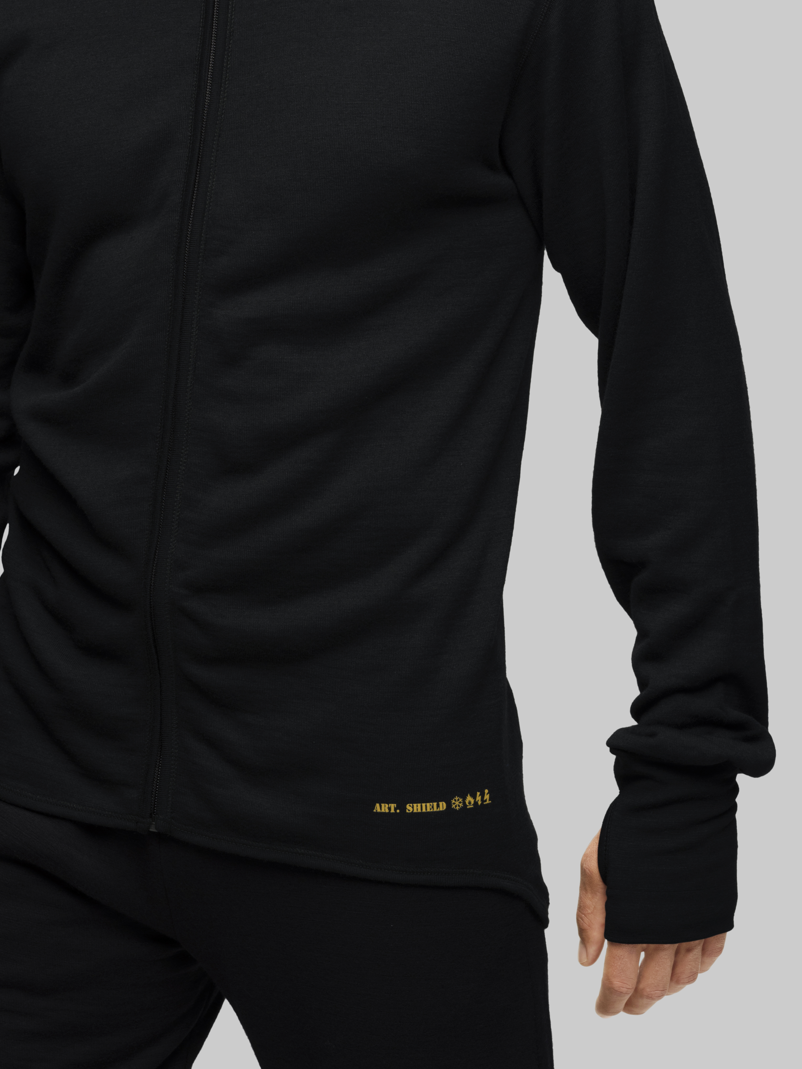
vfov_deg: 11.2
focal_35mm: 176
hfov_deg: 8.4
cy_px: 286
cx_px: 294
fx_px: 5437
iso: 100
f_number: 10
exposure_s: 1/125
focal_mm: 110
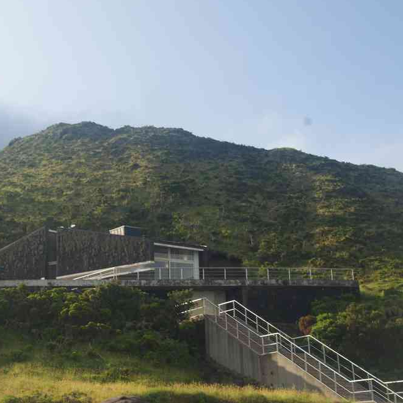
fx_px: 838
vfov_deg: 27.0
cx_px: 143
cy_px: 200
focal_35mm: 64
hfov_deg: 26.9
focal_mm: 33
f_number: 10
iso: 200
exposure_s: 1/60
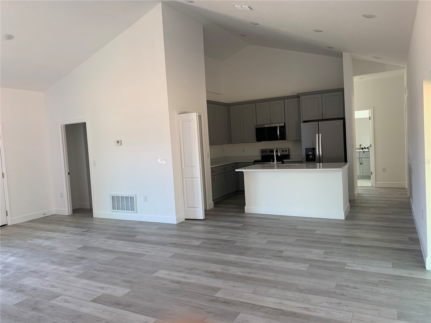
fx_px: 324
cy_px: 162
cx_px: 216
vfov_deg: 53.1
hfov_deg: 67.3
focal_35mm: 26
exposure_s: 1/72
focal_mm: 4.25
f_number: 1.8
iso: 100
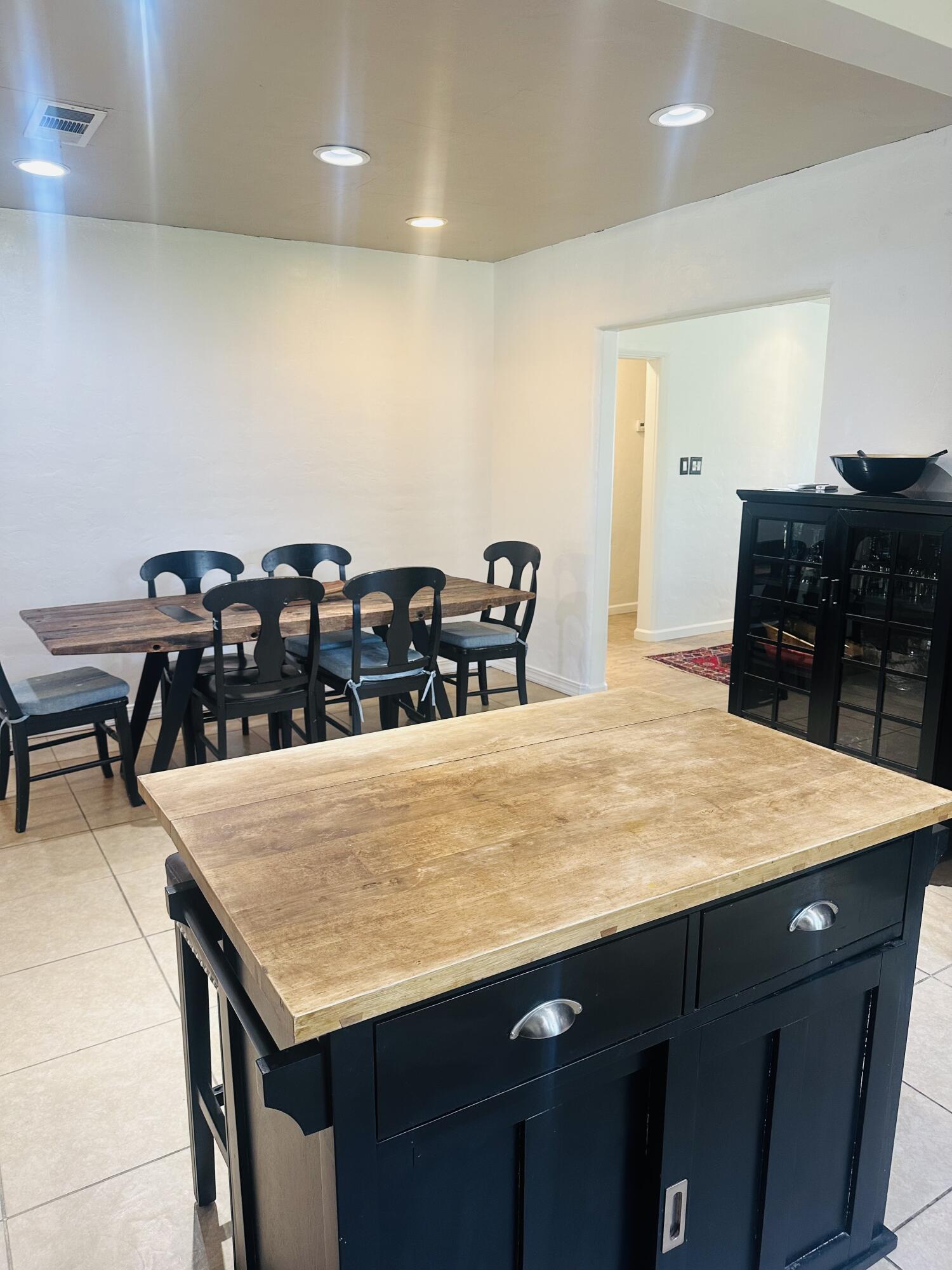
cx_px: 476
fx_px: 880
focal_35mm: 24
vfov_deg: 71.6
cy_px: 635
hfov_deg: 56.8
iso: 160
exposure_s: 1/60
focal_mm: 6.86
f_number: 1.78
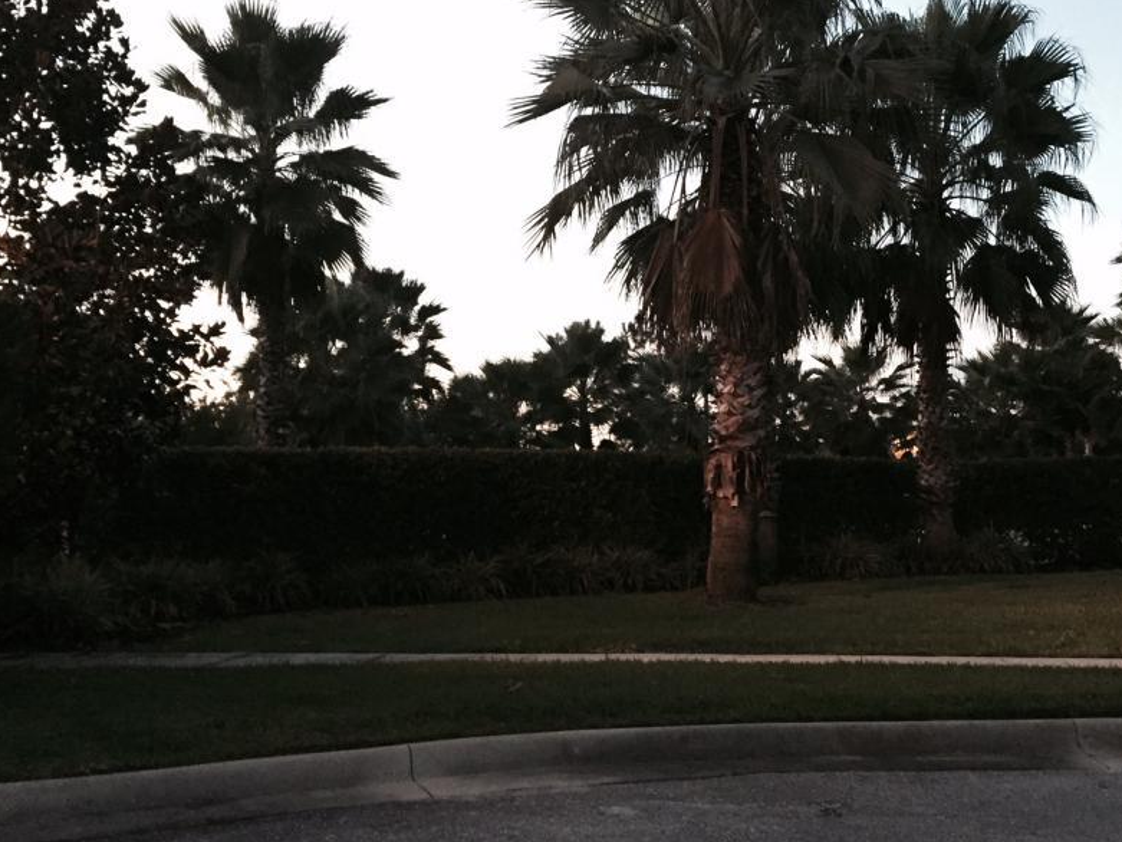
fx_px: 1232
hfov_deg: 48.9
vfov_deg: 37.7
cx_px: 613
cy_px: 477
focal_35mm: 38
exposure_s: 1/17
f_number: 2.2
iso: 250
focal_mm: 4.15
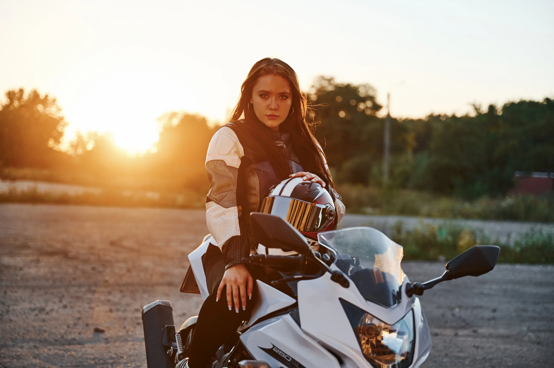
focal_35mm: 66
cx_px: 277
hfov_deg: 30.5
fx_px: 1015
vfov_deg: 20.6
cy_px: 184
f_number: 2.8
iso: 200
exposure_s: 1/800
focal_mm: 66
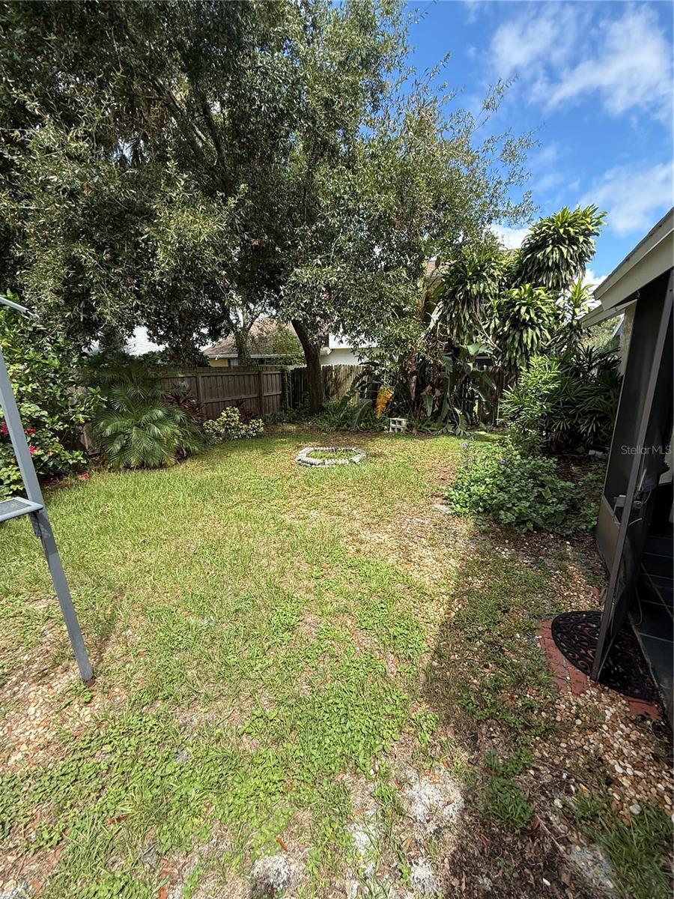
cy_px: 450
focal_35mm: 14
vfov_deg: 102.1
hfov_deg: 85.7
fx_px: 363
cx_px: 337
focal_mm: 2.22
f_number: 2.2
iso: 50
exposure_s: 1/830
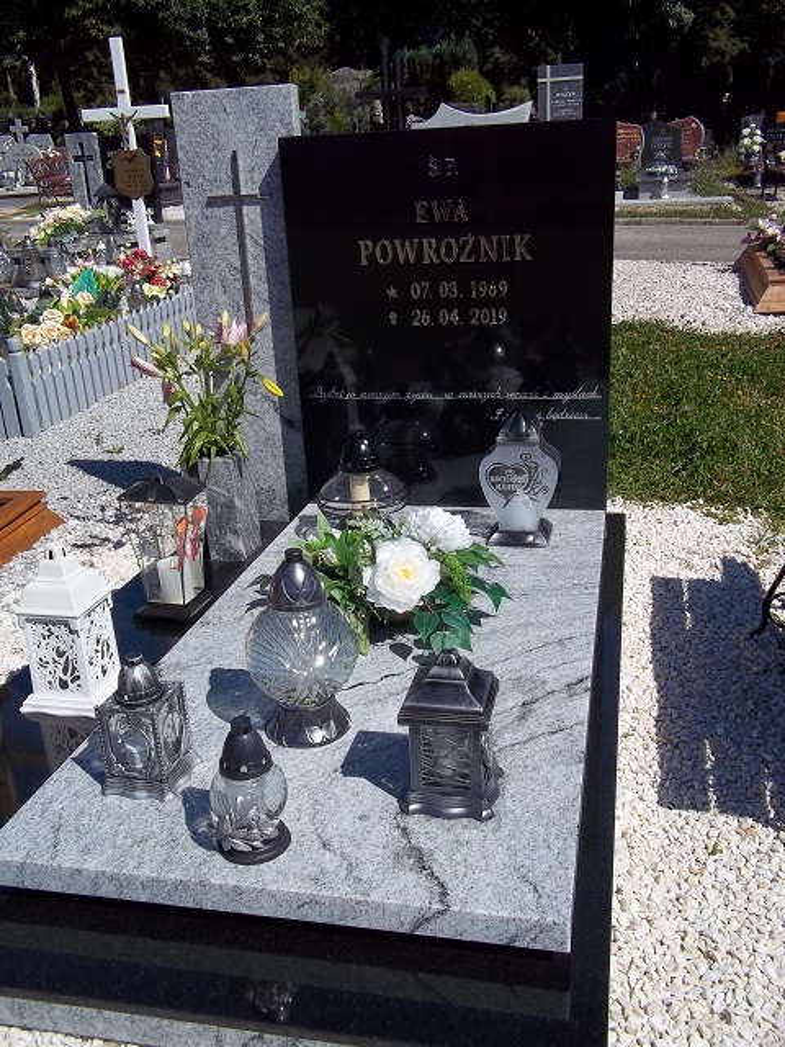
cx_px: 392
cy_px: 524
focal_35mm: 32
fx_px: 968
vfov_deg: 56.8
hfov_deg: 44.2
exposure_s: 1/800
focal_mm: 5.7
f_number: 5.5
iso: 80
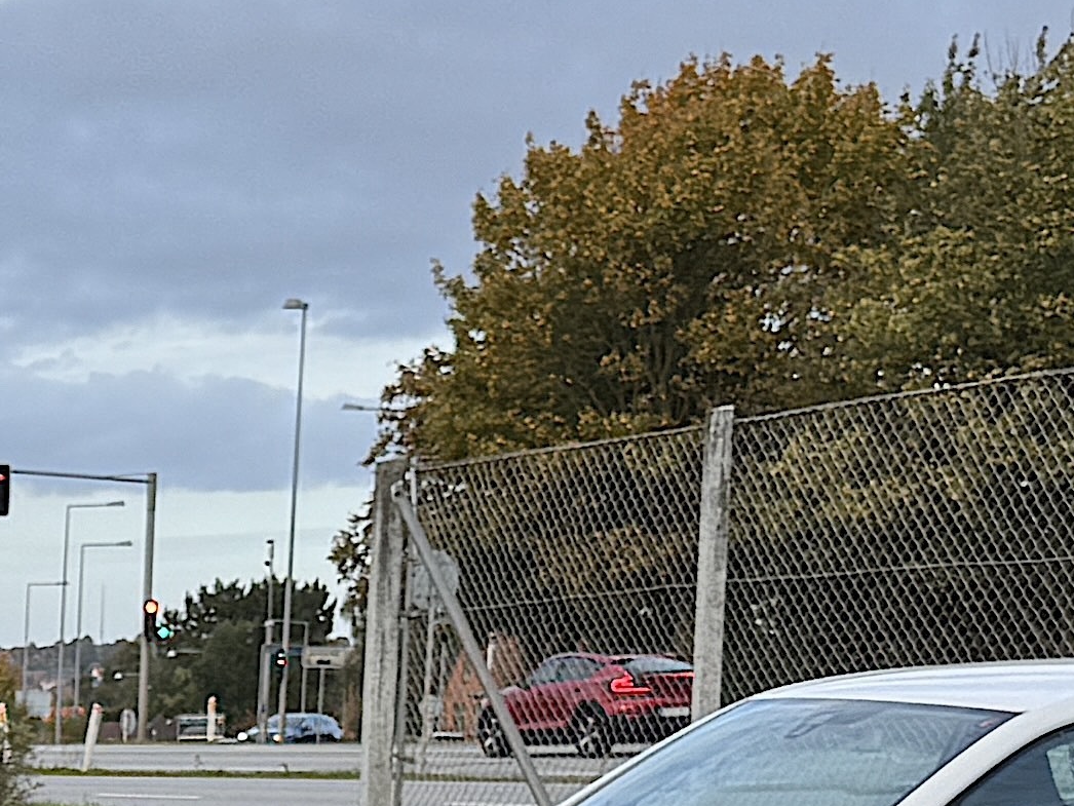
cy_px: 1226
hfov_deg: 14.1
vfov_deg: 10.9
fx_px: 4065
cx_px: -534
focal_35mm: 131
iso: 80
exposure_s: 1/1026
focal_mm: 6.76
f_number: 1.78
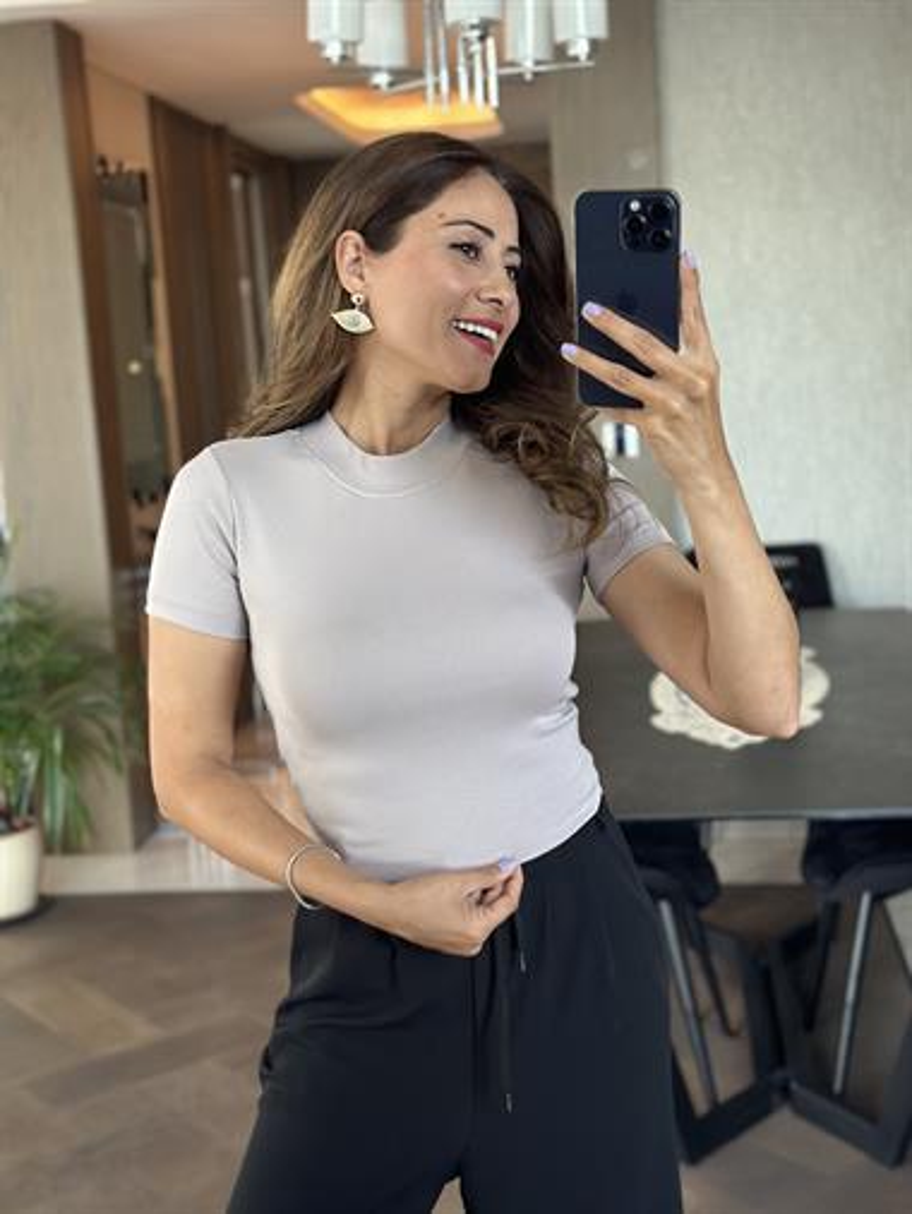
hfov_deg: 30.3
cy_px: 607
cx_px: 456
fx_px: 1685
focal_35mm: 48
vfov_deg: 39.6
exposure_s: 1/60
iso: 320
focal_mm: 6.86
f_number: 1.78
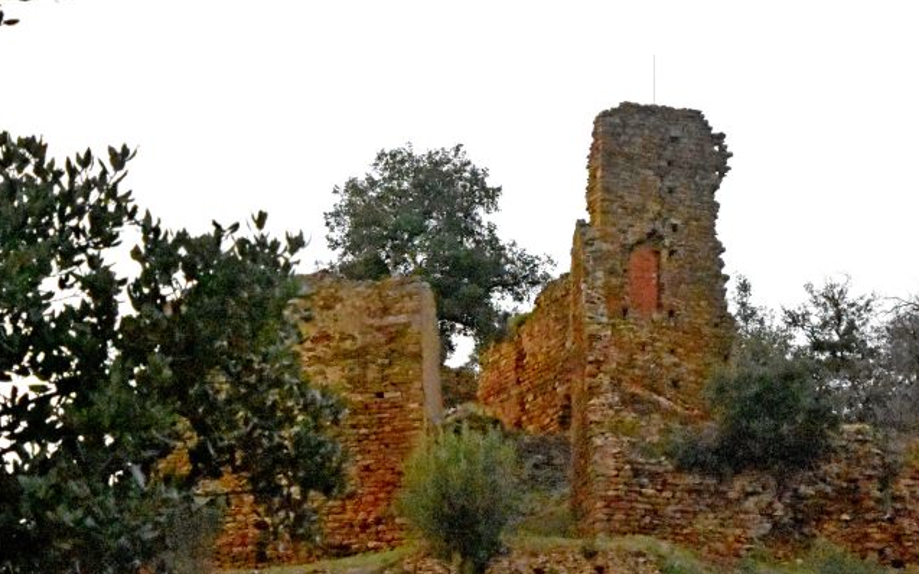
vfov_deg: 7.6
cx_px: 664
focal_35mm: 172
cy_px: 281
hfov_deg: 12.2
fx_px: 4307
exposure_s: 1/1600
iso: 20000
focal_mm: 70
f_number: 20
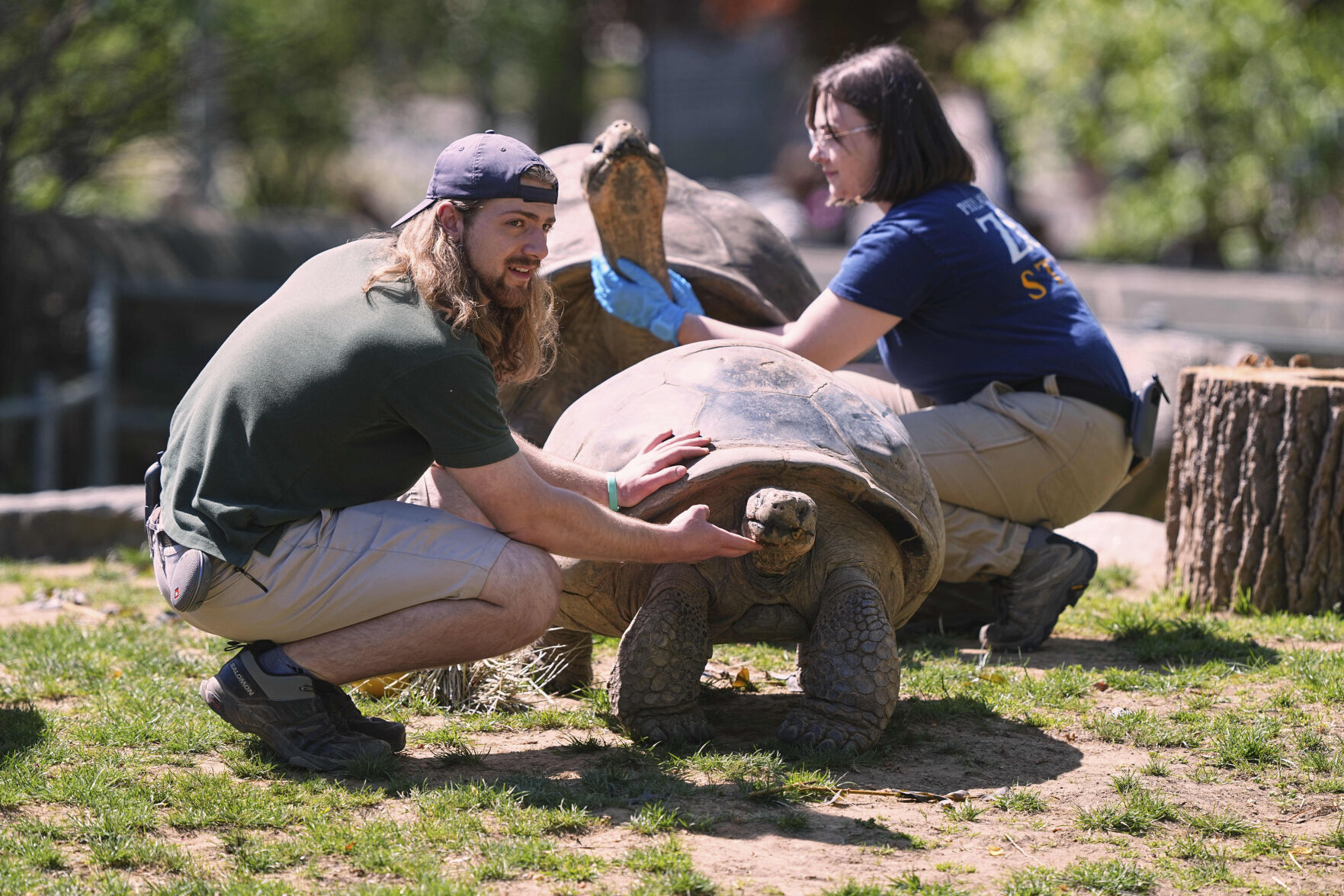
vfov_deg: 3.4
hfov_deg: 5.2
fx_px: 14931
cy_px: 448
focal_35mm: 400
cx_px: 672
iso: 250
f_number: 4.5
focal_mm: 400
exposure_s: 1/800
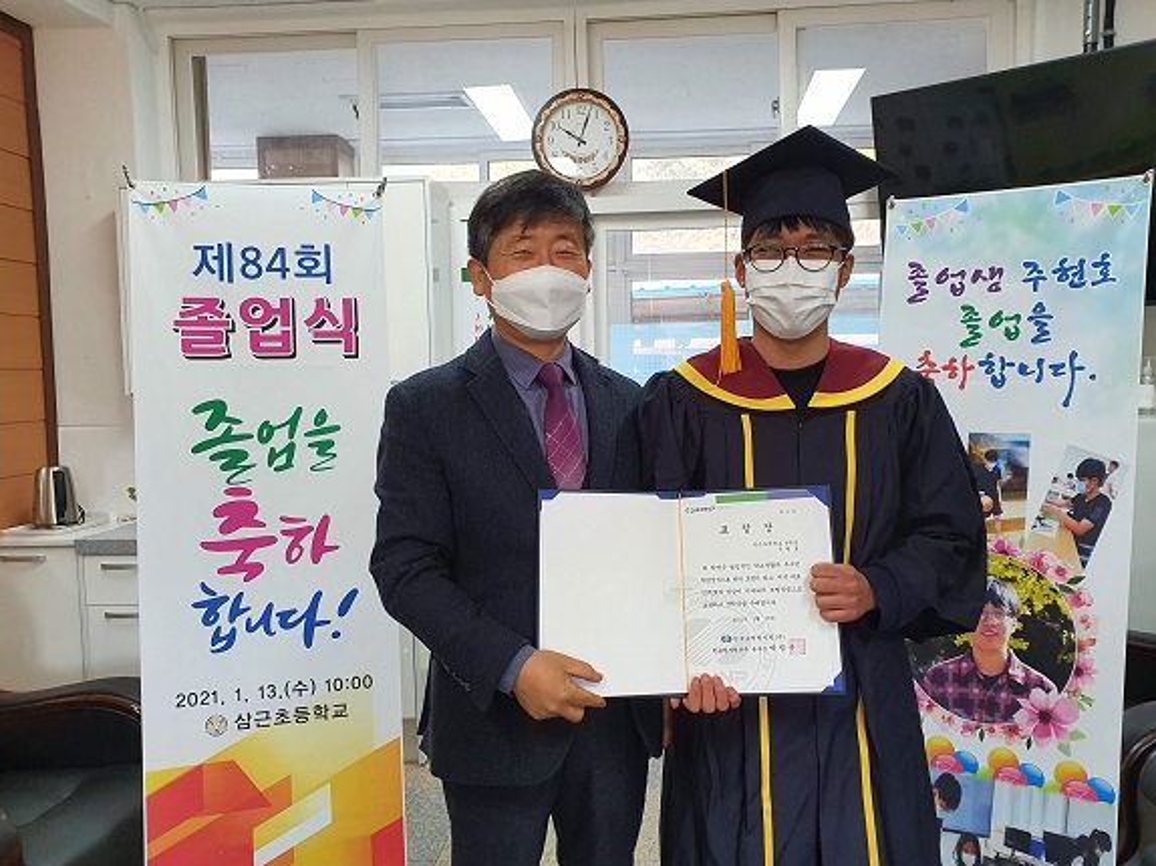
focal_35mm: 29
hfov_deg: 61.6
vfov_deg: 48.2
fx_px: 968
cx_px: 628
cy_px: 451
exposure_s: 1/120
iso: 250
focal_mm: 4.32
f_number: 2.4
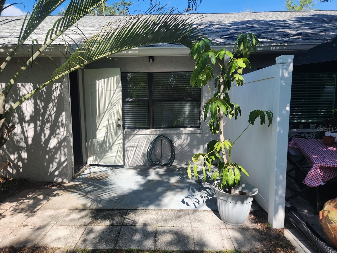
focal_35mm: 24
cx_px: 162
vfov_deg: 56.8
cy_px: 129
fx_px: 234
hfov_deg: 71.6
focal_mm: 5.4
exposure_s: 1/784
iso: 20
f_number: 1.8
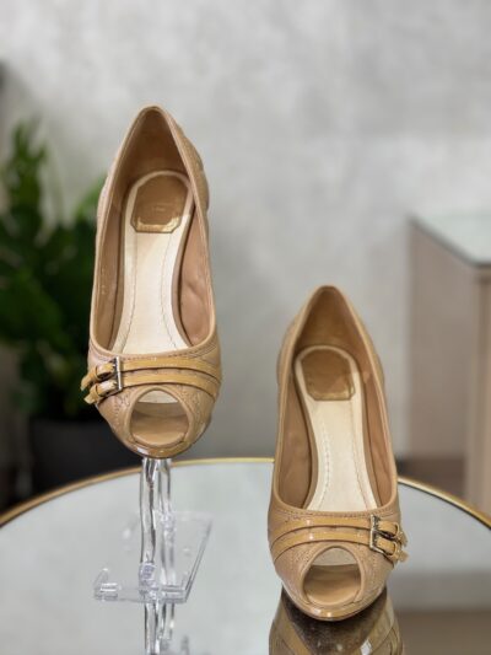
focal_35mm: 52
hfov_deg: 28.0
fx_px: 983
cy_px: 328
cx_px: 246
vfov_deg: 36.8
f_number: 1.6
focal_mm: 5.96
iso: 40
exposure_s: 1/50
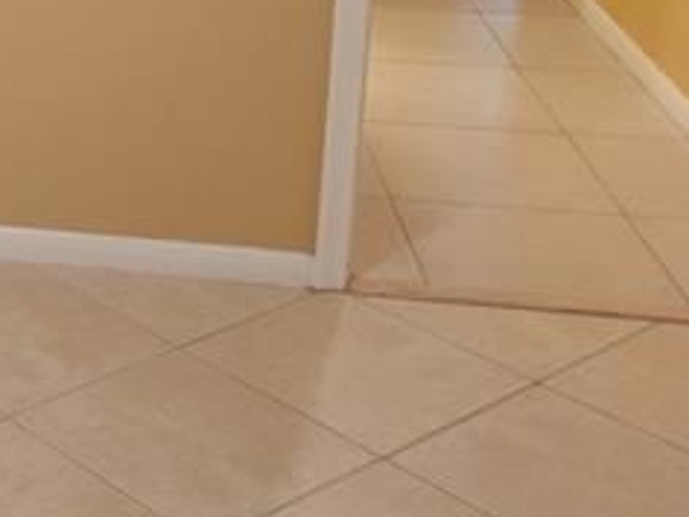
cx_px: -315
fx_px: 1752
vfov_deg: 16.0
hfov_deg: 19.6
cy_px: -123
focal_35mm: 88
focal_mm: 5.4
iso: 200
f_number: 1.8
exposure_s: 1/40
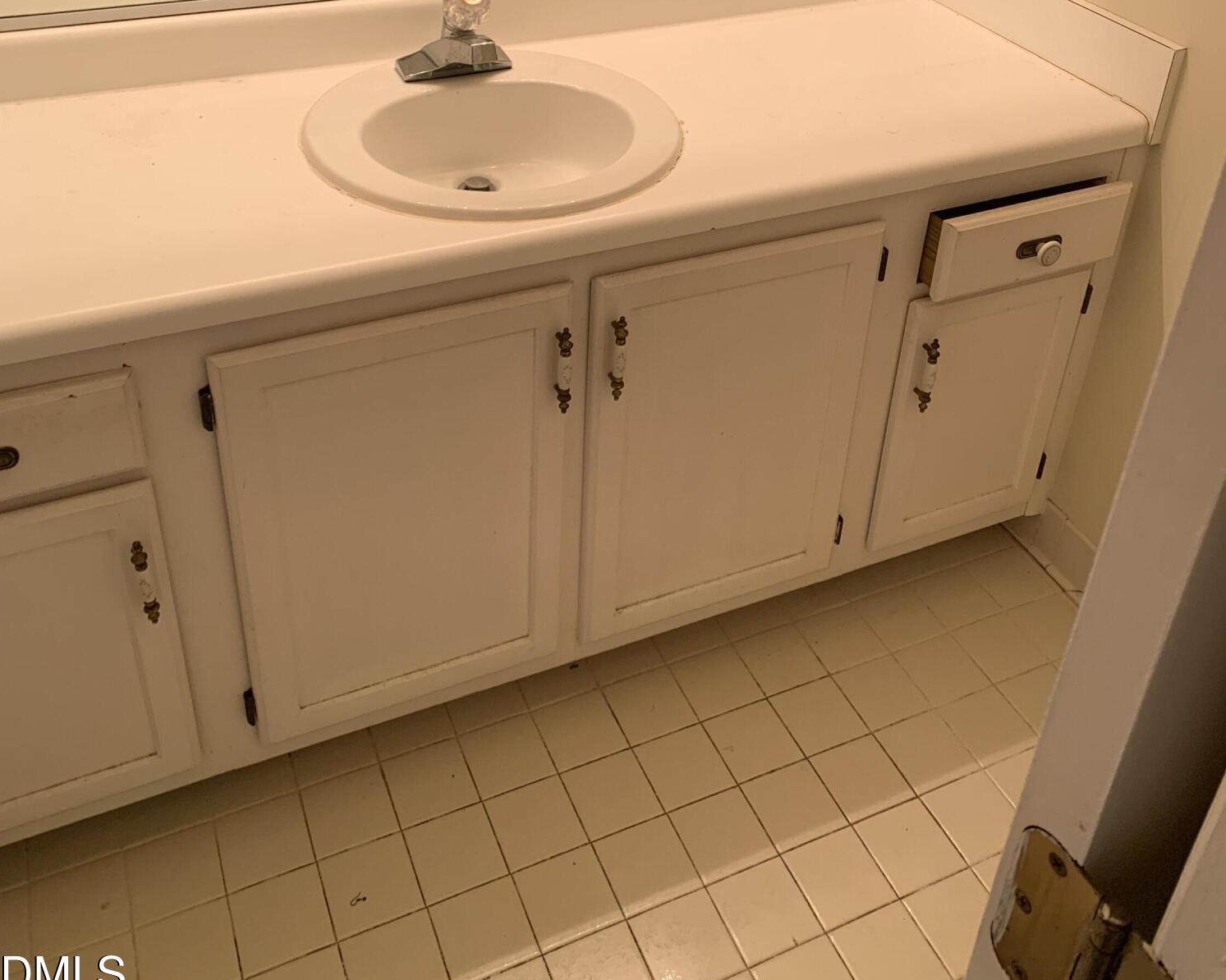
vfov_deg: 41.9
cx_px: 611
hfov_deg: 52.9
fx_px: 1234
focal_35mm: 34
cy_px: 228
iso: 50
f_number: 1.8
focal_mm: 4.25
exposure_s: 1/60
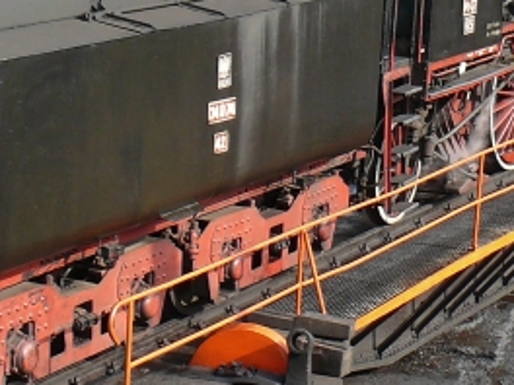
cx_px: 259
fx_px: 2019
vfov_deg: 10.9
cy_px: 148
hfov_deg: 14.5
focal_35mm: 136
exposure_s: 1/200
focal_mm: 7.5
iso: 100
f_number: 4
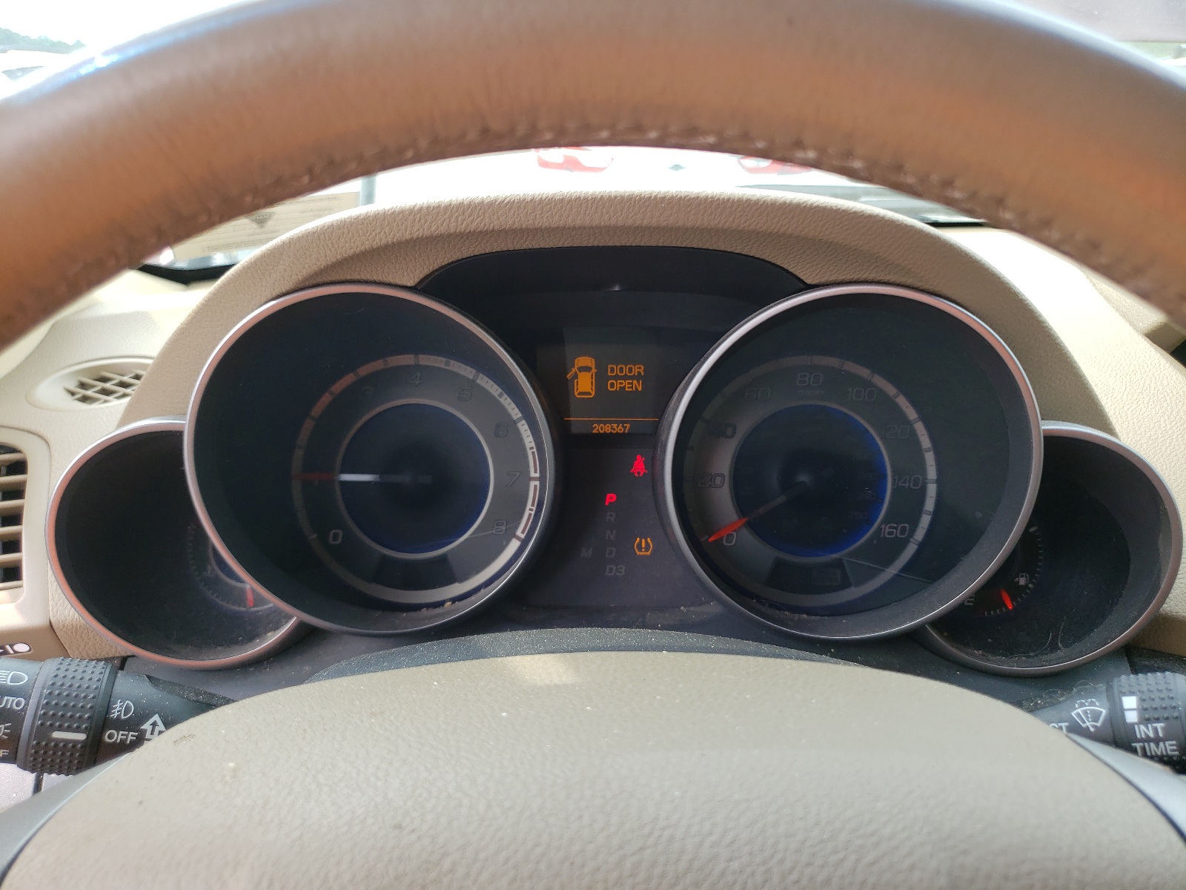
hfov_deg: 67.3
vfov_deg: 53.1
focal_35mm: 26
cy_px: 445
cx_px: 593
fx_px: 891
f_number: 1.5
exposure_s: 1/323
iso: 50
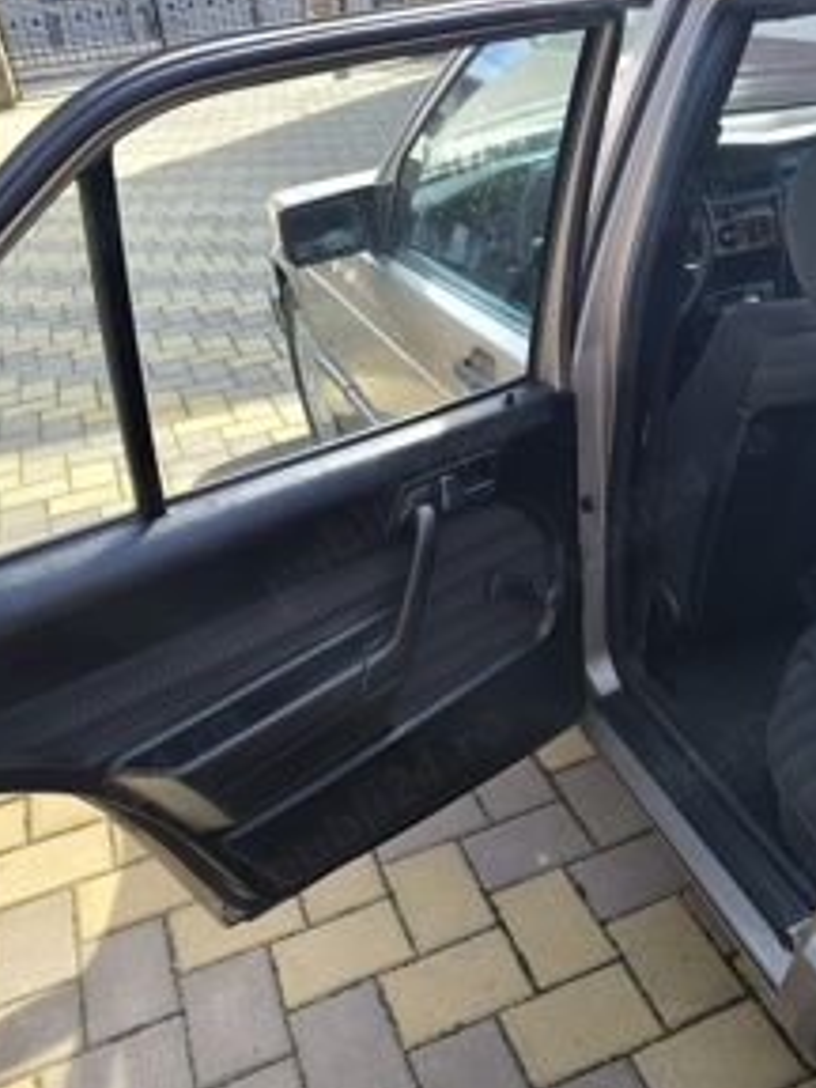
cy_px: 574
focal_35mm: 32
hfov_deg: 43.8
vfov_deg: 56.8
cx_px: 518
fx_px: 1006
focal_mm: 6.14
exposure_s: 1/196
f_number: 1.65
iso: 50
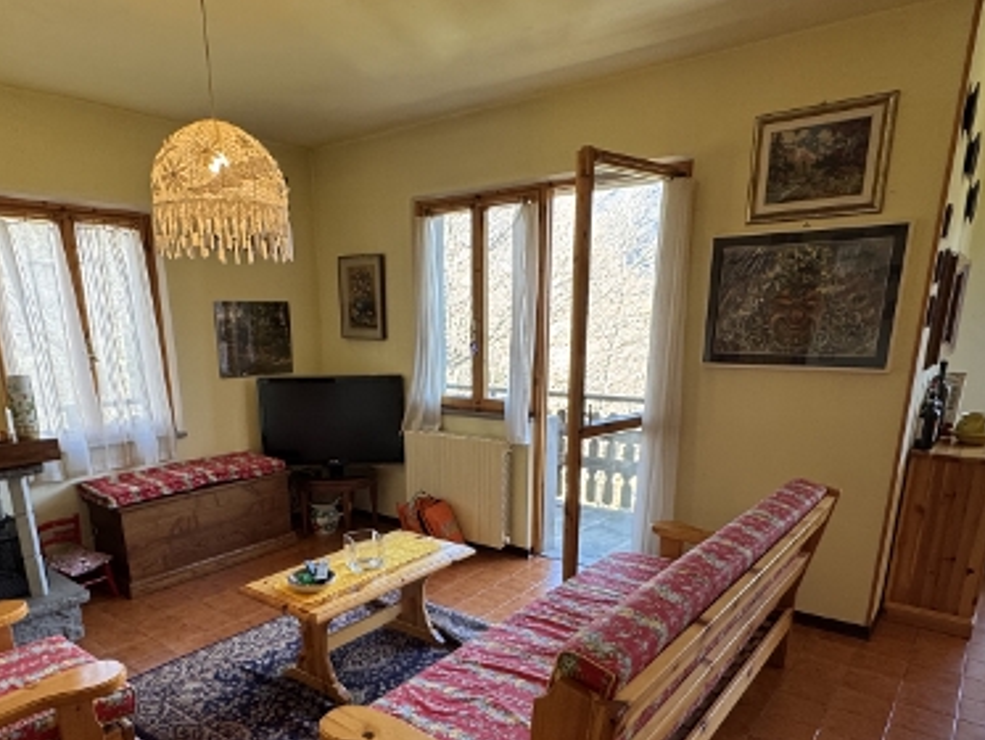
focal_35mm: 24
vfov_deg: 55.3
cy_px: 510
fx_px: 683
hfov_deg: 71.4
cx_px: 441
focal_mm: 2.22
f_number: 2.2
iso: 200
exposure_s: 1/100
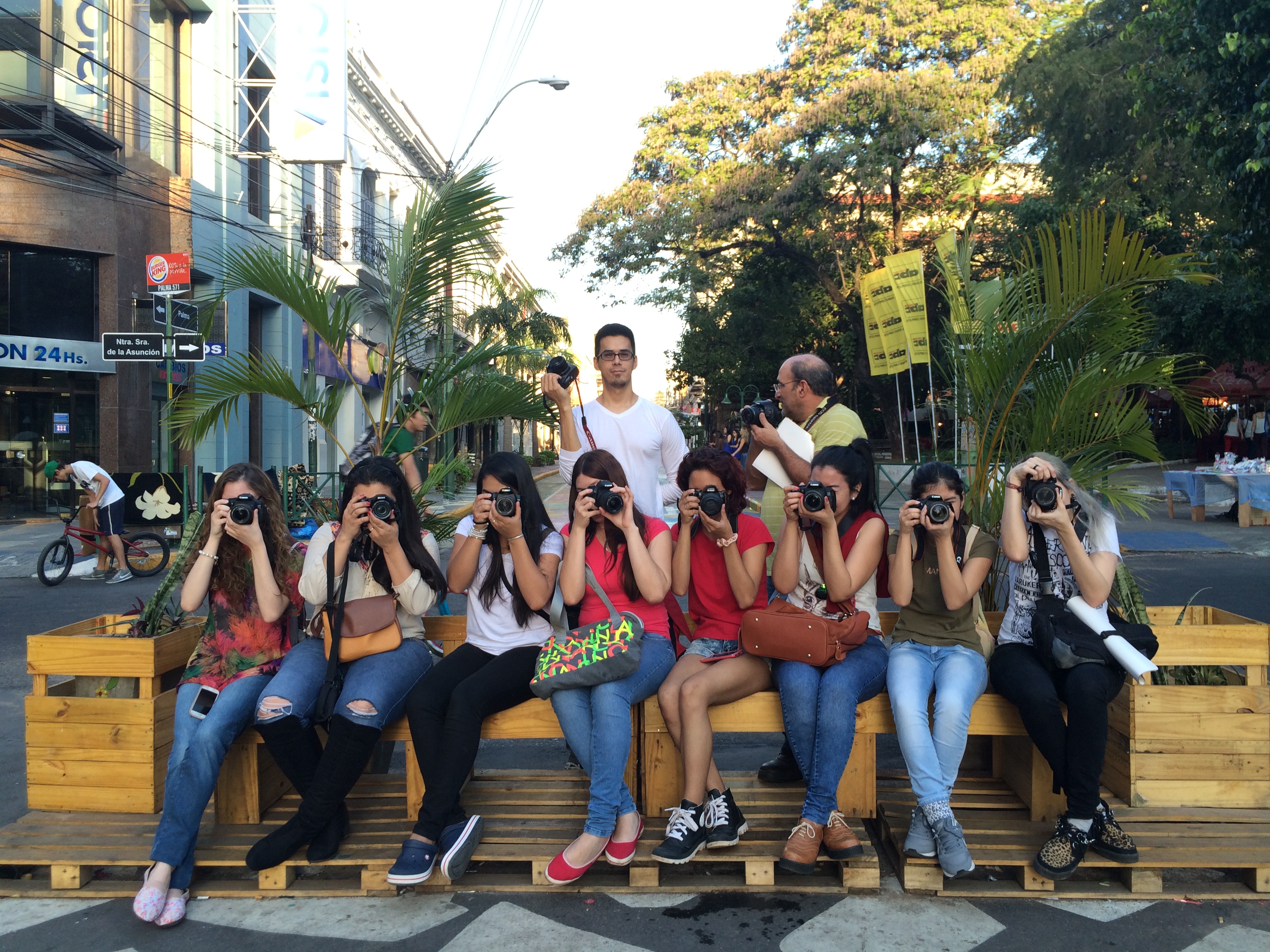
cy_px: 476
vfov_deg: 48.2
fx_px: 1064
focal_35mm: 29
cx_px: 635
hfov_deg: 61.7
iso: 32
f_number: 2.2
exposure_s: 1/130
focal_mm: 4.15
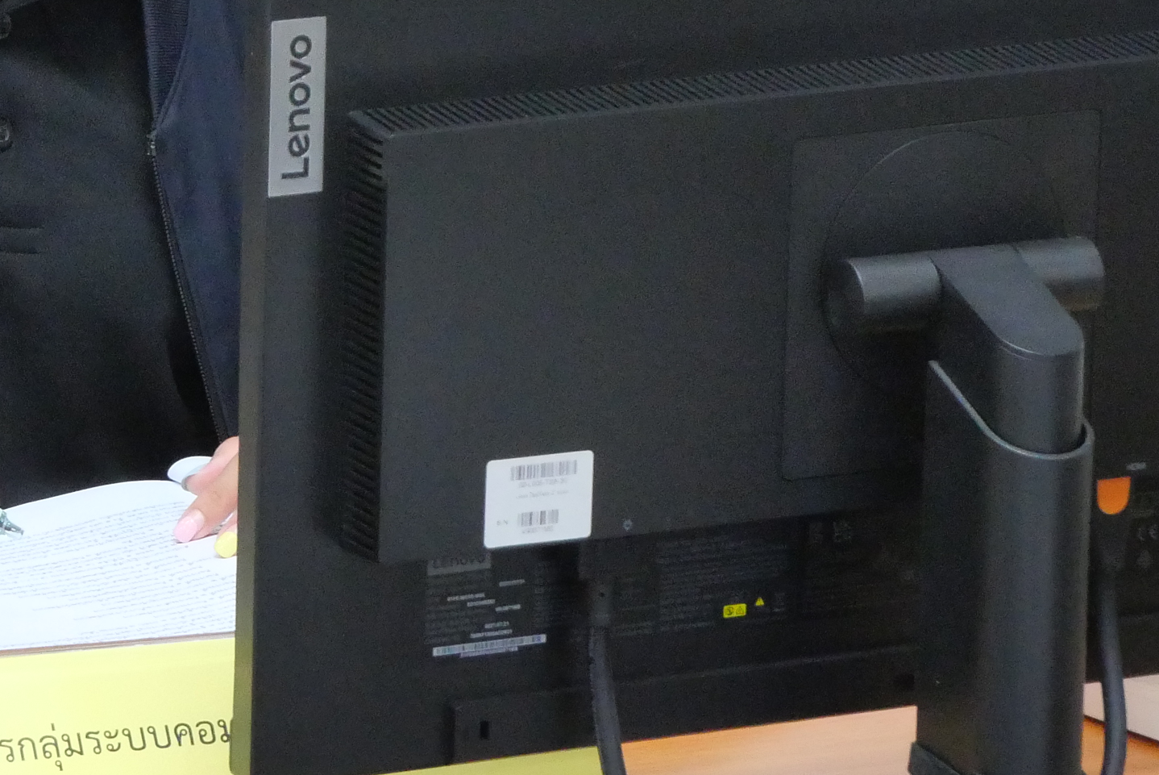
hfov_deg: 6.4
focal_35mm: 320
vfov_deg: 4.3
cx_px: -103
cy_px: -220
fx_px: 10309
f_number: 7.1
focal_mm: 60
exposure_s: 1/25
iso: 3200
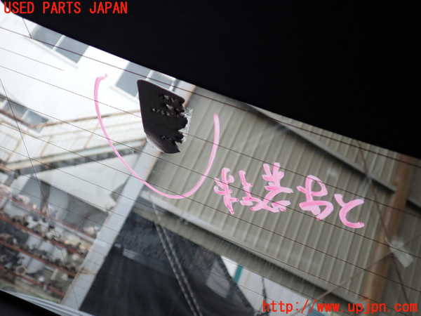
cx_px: 210
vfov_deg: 46.8
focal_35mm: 30
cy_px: 158
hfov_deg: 60.0
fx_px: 365
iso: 100
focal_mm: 5.4
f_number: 2.3
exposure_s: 1/200
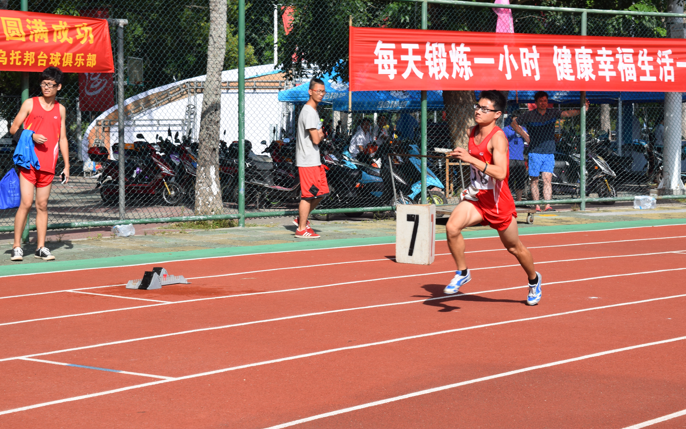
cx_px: 344
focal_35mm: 85
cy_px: 203
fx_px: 1580
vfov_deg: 15.5
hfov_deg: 24.5
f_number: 10
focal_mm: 55
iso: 200
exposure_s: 1/400
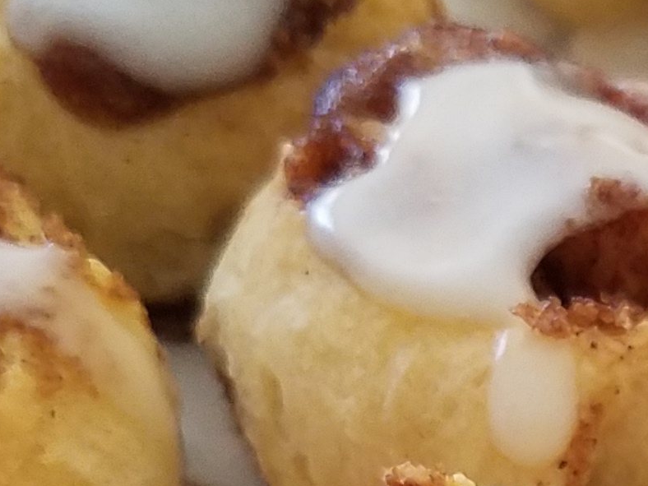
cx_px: 1023
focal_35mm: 133
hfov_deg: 13.8
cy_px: 963
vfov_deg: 10.3
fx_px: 2490
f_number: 1.7
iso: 125
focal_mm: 4.2
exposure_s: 1/60
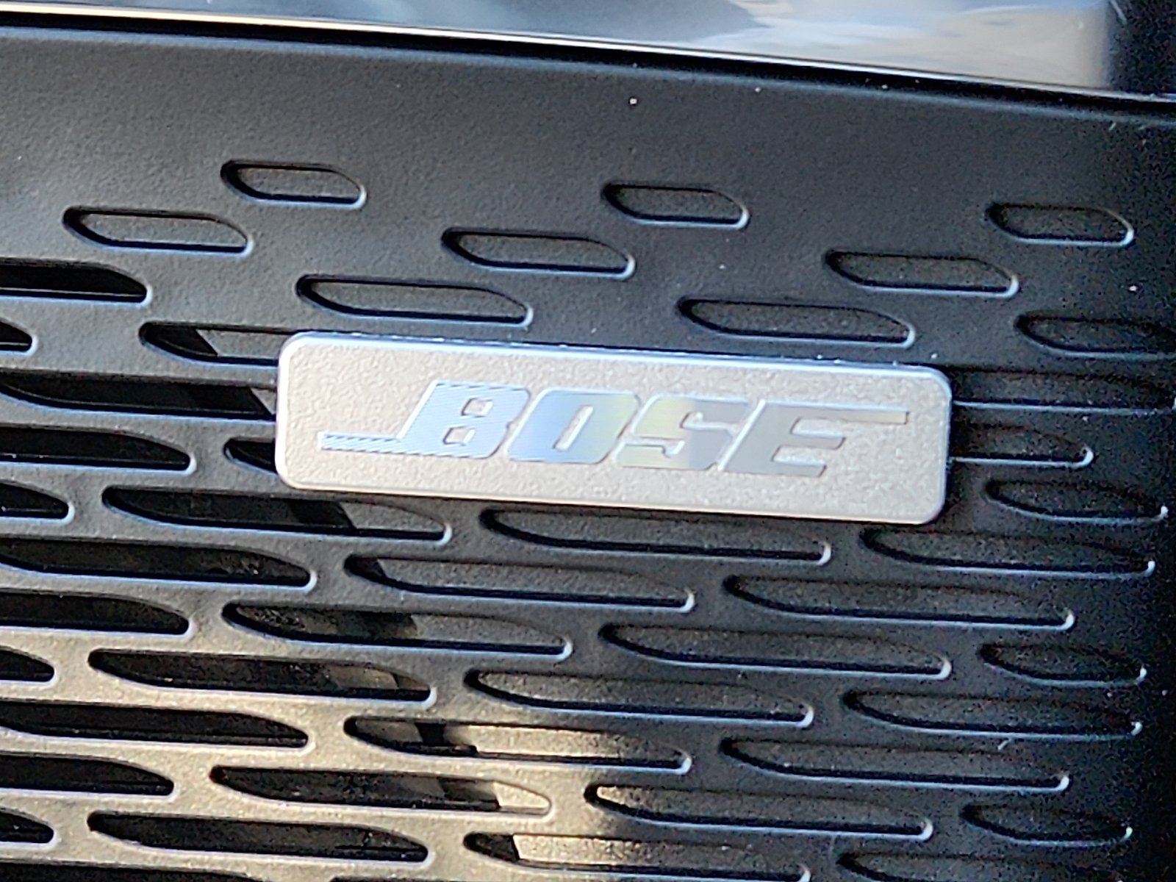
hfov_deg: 73.9
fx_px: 781
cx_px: 588
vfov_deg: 58.9
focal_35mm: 23
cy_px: 441
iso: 95
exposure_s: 1/119
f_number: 1.8
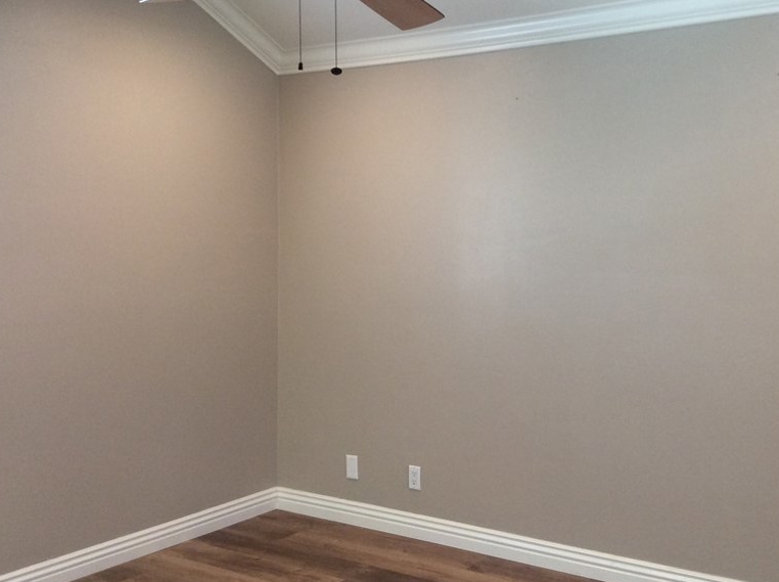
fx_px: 966
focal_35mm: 43
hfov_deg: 43.7
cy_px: 243
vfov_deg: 33.4
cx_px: 460
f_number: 2.4
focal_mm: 3.3
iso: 64
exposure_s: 1/24
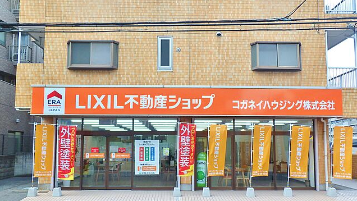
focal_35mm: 34
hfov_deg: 58.0
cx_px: 178
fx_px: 322
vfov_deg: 34.6
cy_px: 120
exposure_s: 1/160
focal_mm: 5.6
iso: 125
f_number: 4.7
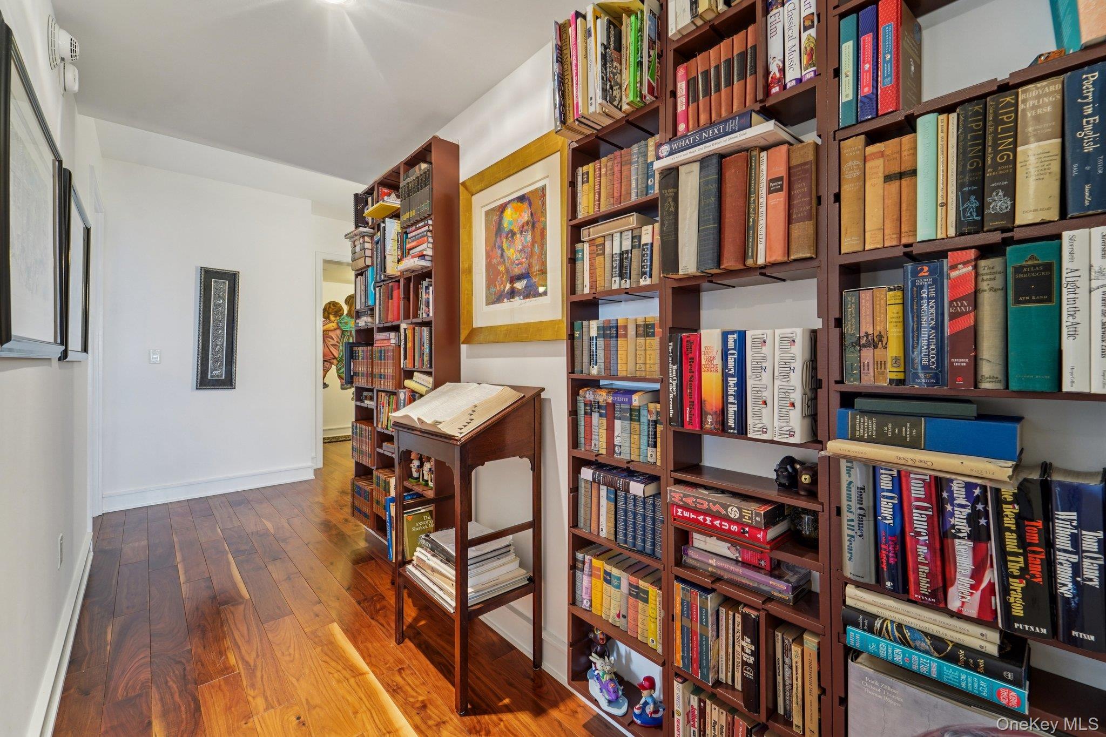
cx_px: 553
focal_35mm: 14
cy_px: 368
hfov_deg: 104.3
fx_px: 430
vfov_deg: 81.2
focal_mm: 14
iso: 400
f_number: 8
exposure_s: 1/2
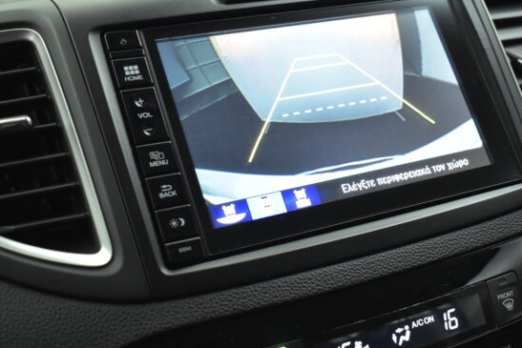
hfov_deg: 33.9
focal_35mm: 59
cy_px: 157
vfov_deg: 23.0
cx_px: 289
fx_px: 856
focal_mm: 28
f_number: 4.2
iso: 1600
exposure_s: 1/60
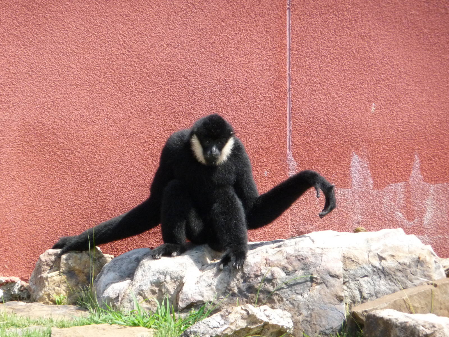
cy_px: 168
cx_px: 224
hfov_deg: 7.1
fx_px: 3632
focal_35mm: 280
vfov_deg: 5.3
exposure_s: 1/500
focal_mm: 47
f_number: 4.9
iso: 320
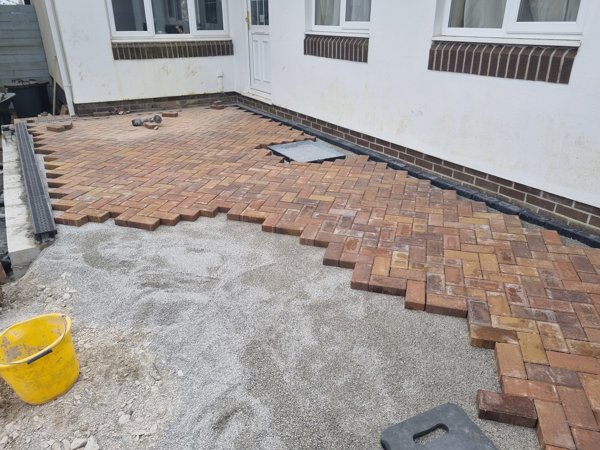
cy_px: 225
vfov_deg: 53.1
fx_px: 451
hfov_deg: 67.3
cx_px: 300
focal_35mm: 26
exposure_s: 1/528
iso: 50
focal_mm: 5.4
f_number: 1.8
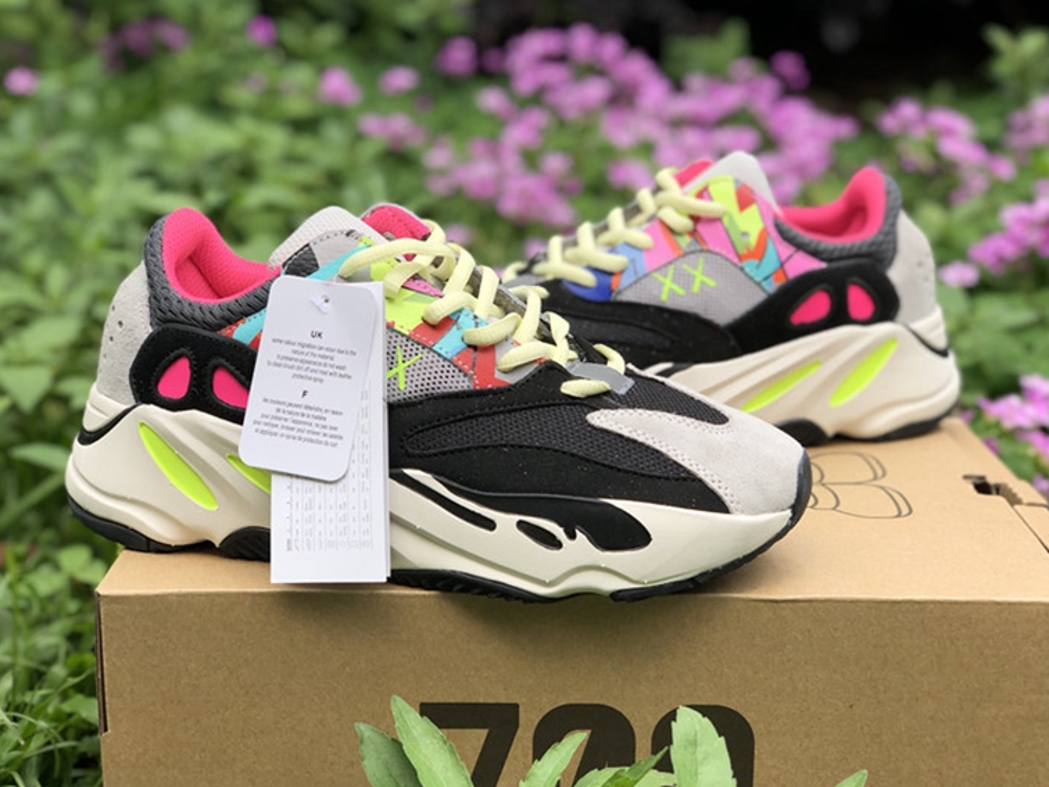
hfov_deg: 34.9
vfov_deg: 26.6
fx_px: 1667
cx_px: 536
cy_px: 407
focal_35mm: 55
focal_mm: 6
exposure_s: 1/533
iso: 16
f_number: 2.4
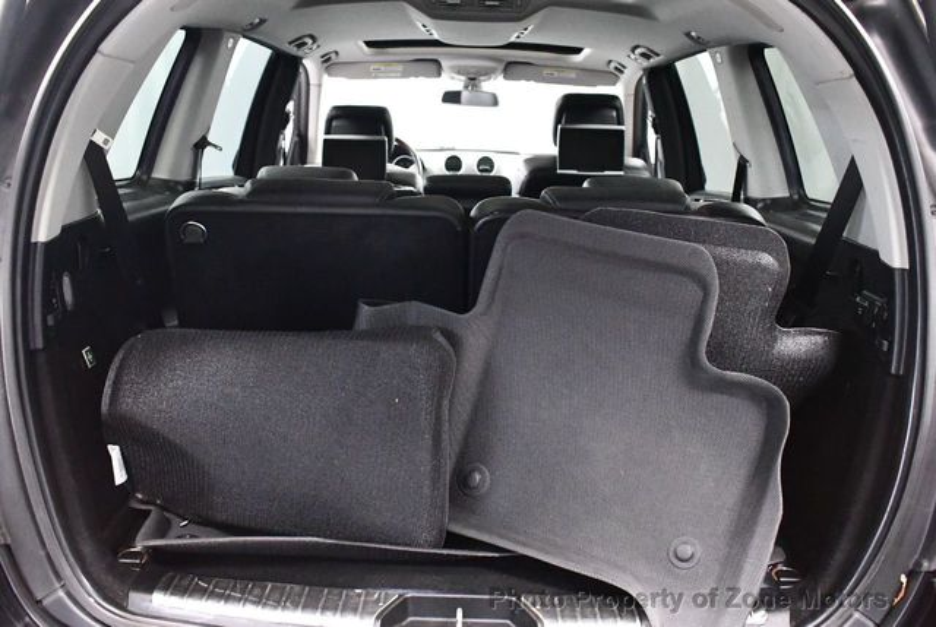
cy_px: 314
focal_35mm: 36
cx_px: 468
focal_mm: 18
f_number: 3.5
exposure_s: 1/60
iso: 8000
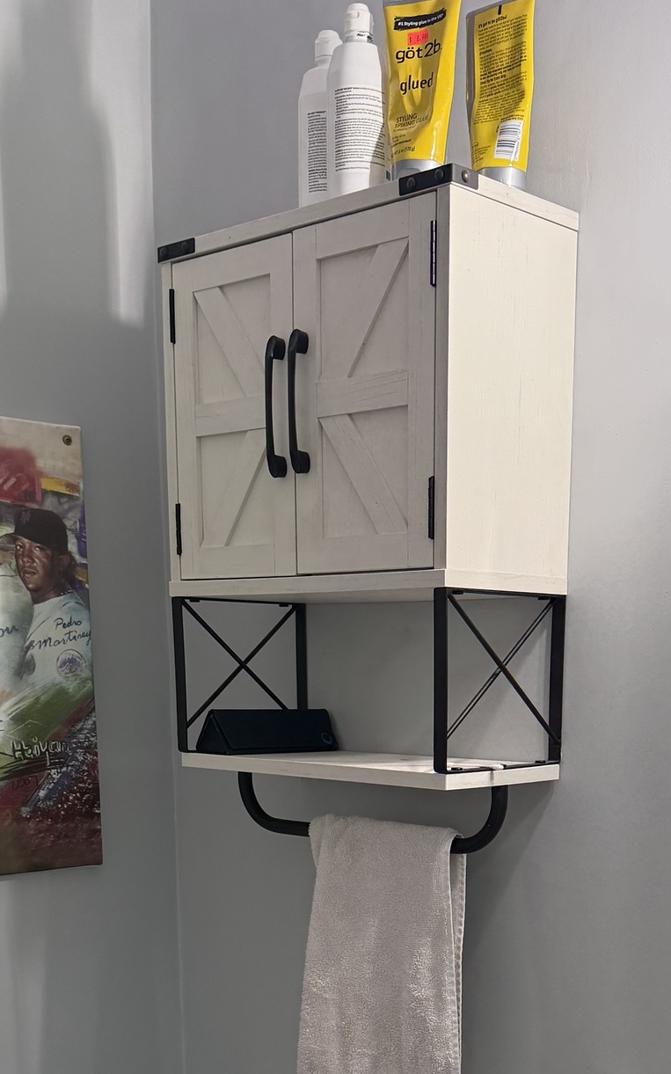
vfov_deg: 39.2
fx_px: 1405
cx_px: 447
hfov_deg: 26.7
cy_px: 941
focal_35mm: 48
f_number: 1.78
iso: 160
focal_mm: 6.76
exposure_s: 1/237
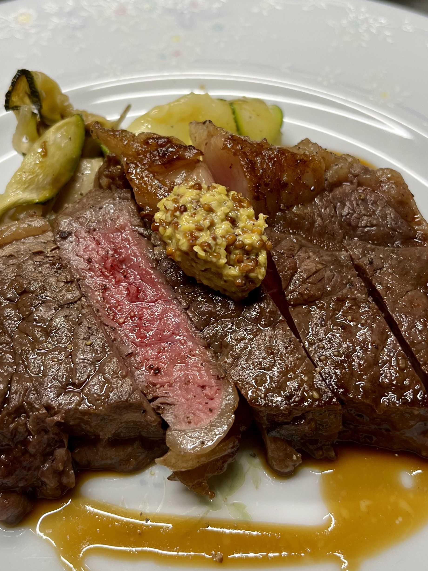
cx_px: 215
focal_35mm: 42
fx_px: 692
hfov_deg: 34.3
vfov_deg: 44.7
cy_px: 254
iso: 40
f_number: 1.6
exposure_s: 1/100
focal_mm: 5.1
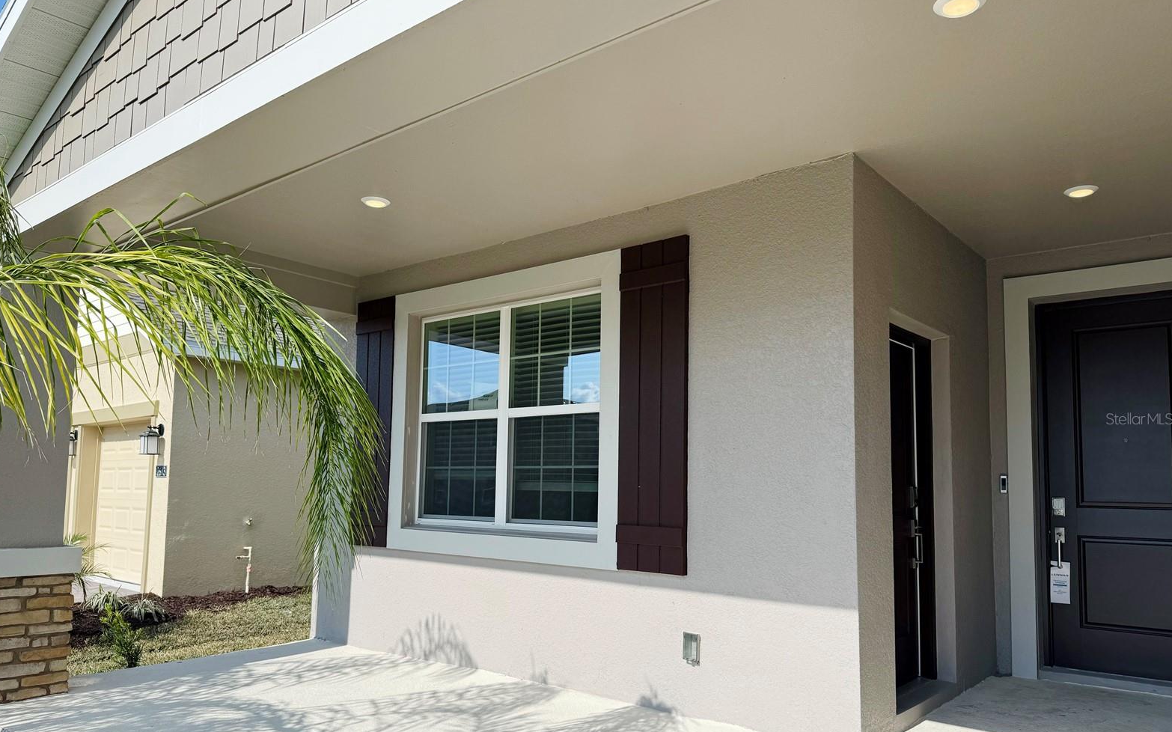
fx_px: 830
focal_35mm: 26
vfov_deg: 47.4
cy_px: 418
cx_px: 578
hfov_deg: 70.4
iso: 80
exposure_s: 1/6173
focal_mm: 6.76
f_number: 1.78
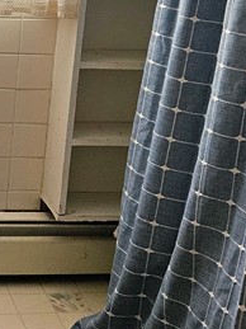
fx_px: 863
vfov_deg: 21.4
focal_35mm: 91
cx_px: -86
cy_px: 81
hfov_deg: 15.3
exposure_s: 1/120
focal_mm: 5.4
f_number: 1.8
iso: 500
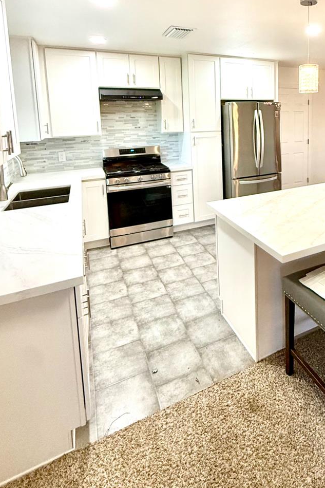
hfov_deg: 52.1
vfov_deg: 73.0
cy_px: 151
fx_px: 312
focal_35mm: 23
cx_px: 253
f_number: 2.2
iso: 250
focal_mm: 2.22
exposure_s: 1/120
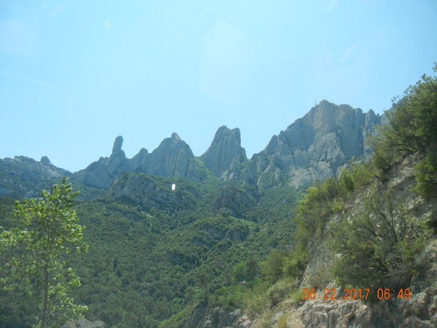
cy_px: 164
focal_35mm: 30
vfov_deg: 46.8
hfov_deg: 60.0
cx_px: 218
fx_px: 379
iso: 160
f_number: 3.5
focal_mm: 5.4
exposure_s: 1/900
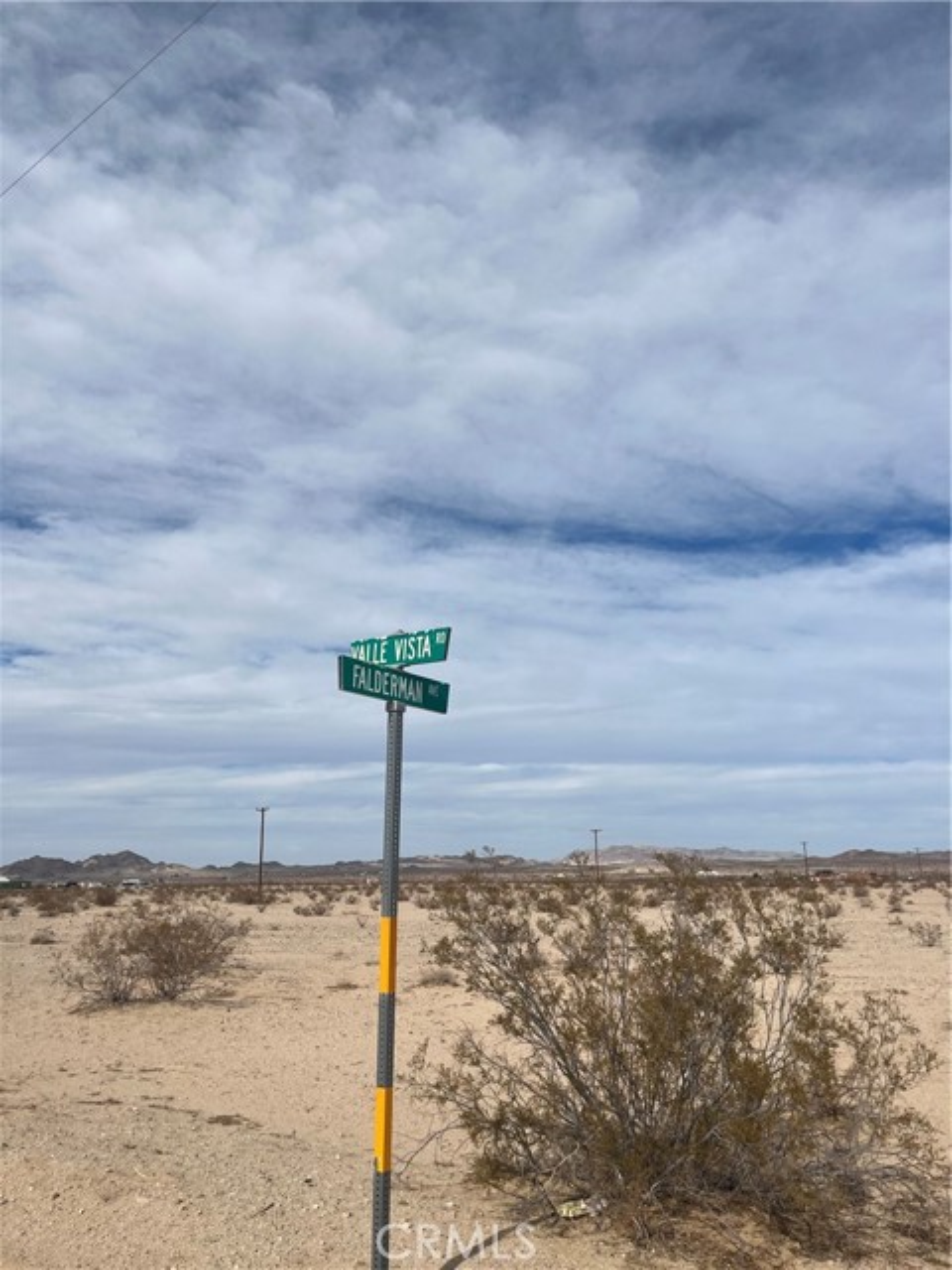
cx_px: 476
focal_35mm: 26
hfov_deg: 53.1
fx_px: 953
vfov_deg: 67.3
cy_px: 635
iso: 50
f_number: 1.6
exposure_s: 1/10870
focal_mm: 5.1
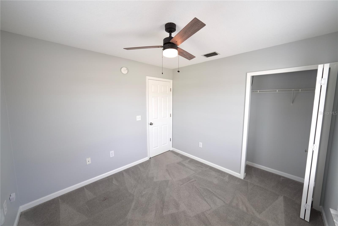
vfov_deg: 85.4
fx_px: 122
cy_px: 113
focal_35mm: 13
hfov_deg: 108.3
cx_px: 169
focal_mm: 13
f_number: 4
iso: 250
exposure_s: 1/160
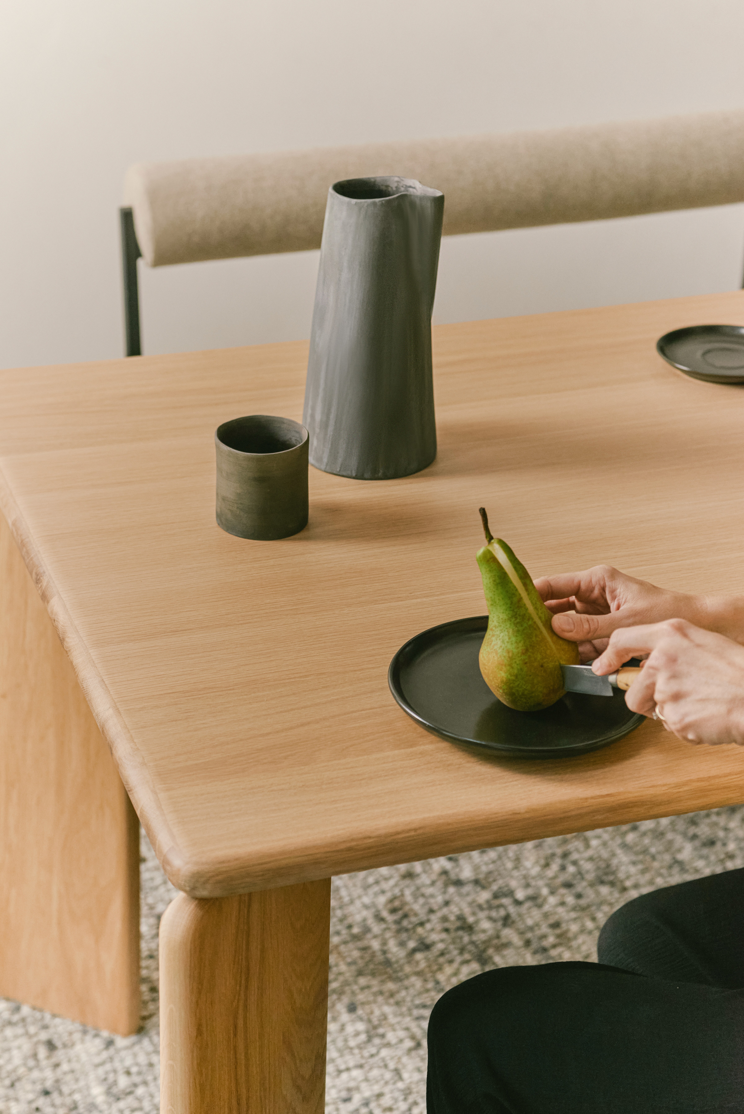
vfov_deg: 28.8
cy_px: 557
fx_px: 2168
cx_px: 372
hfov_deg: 19.5
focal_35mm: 70
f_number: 5.6
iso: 800
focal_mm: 70
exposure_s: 1/100
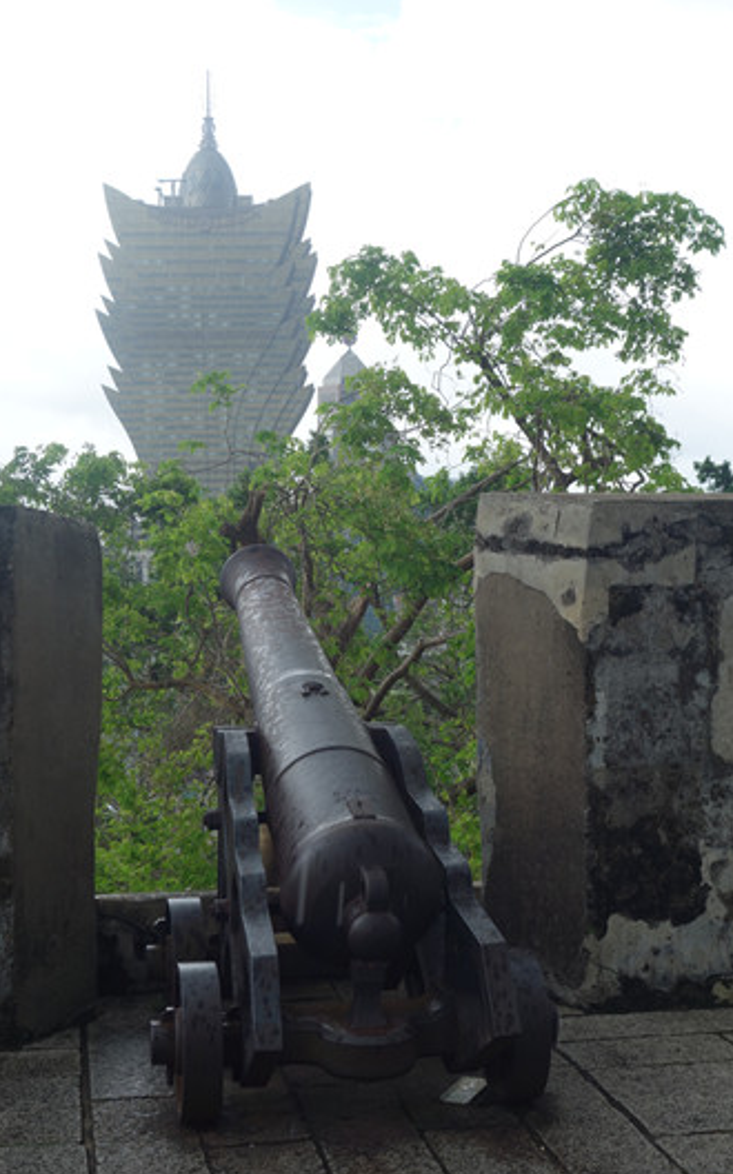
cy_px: 593
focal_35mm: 51
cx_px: 378
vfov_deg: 39.6
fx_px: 1632
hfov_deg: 25.3
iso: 125
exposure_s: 1/250
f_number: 5.6
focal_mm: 18.02
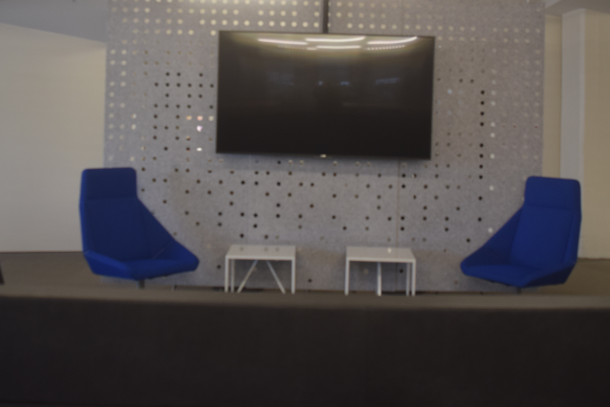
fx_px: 695
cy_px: 115
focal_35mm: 41
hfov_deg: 47.4
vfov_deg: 32.2
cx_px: 317
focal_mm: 18
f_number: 4
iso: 400
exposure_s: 1/60
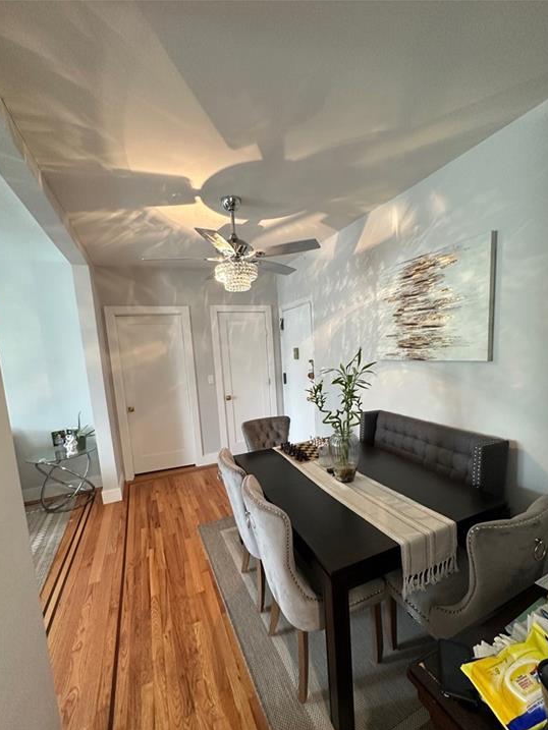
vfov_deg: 98.0
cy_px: 390
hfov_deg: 81.7
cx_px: 282
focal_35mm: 15
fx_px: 317
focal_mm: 2.22
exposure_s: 1/60
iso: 250
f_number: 2.2
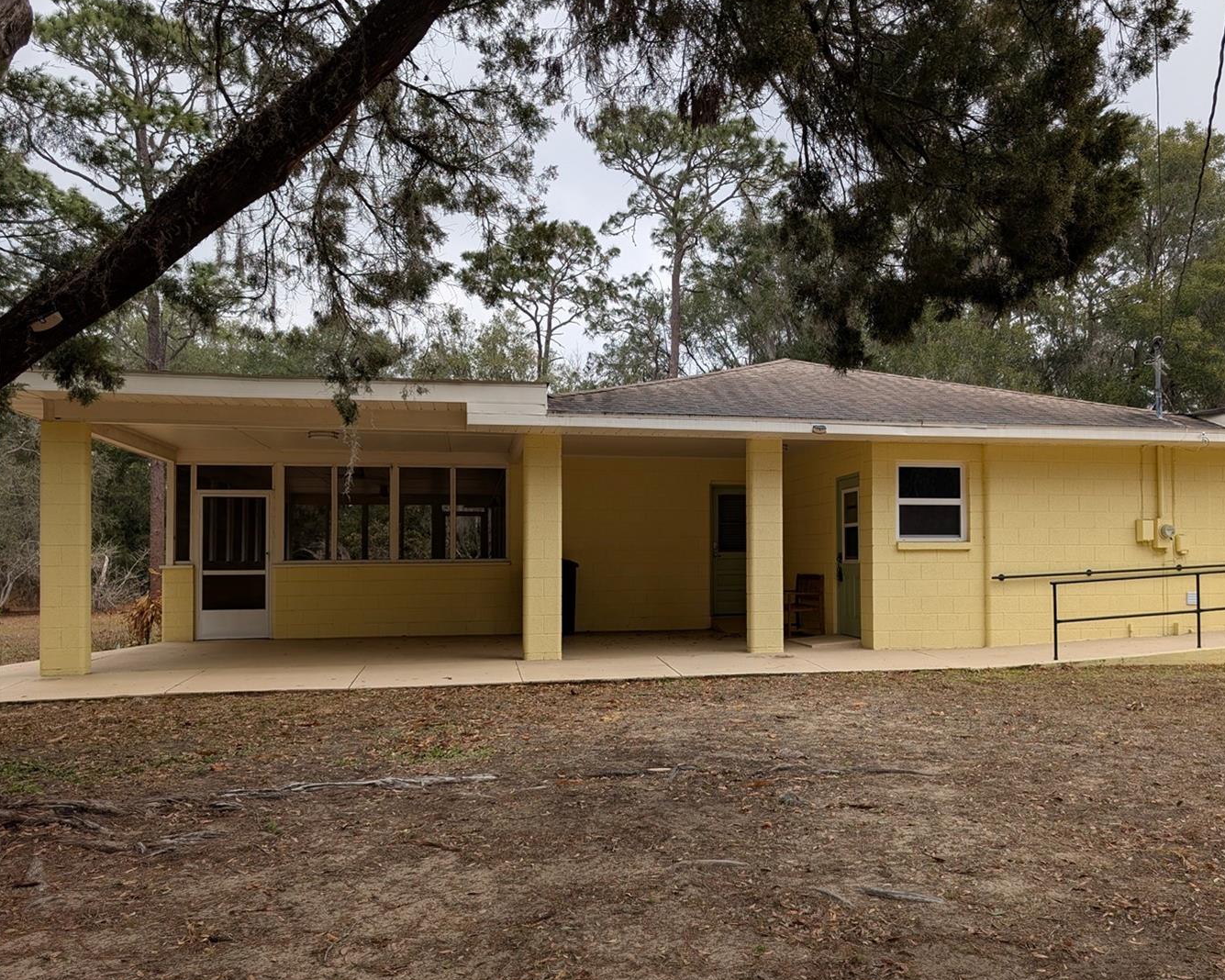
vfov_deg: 51.4
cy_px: 542
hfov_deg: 61.7
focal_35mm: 28
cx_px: 729
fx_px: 1015
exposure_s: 1/544
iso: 22
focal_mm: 6.9
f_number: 1.68
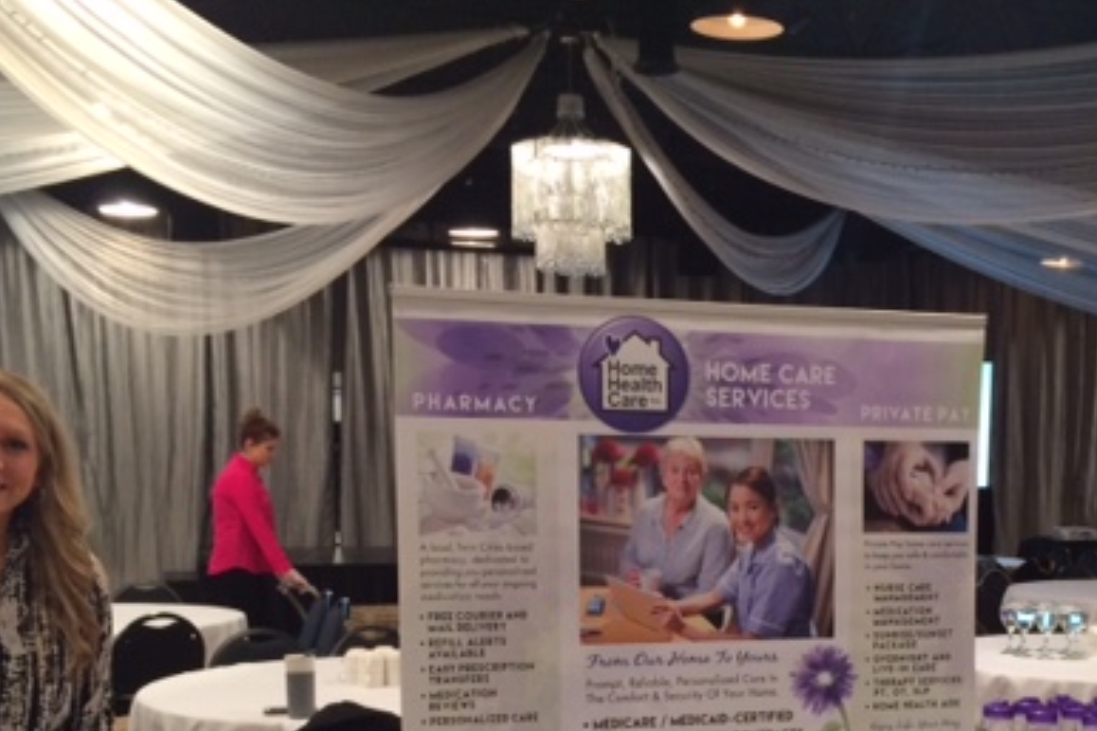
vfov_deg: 26.1
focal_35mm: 50
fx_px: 1523
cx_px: 728
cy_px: 663
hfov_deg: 39.2
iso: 160
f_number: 2.2
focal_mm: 4.15
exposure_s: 1/30
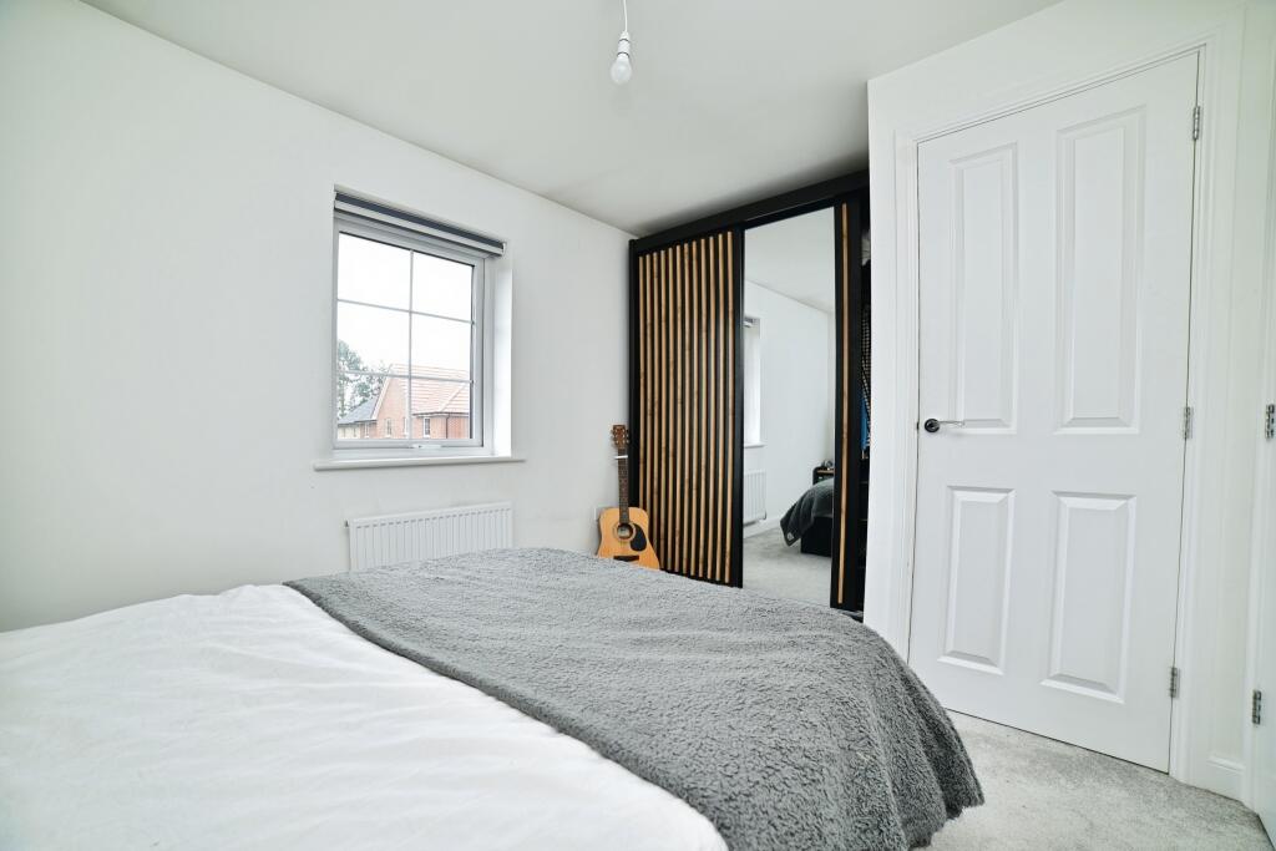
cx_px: 638
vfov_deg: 81.2
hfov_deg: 104.2
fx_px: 496
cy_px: 426
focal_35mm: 14
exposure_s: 1/13
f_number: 8
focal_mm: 14
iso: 125
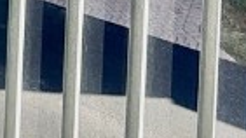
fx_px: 723
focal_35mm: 111
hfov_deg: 15.0
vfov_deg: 8.6
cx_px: -274
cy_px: -309
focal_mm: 2.22
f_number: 2.2
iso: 20
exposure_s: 1/368
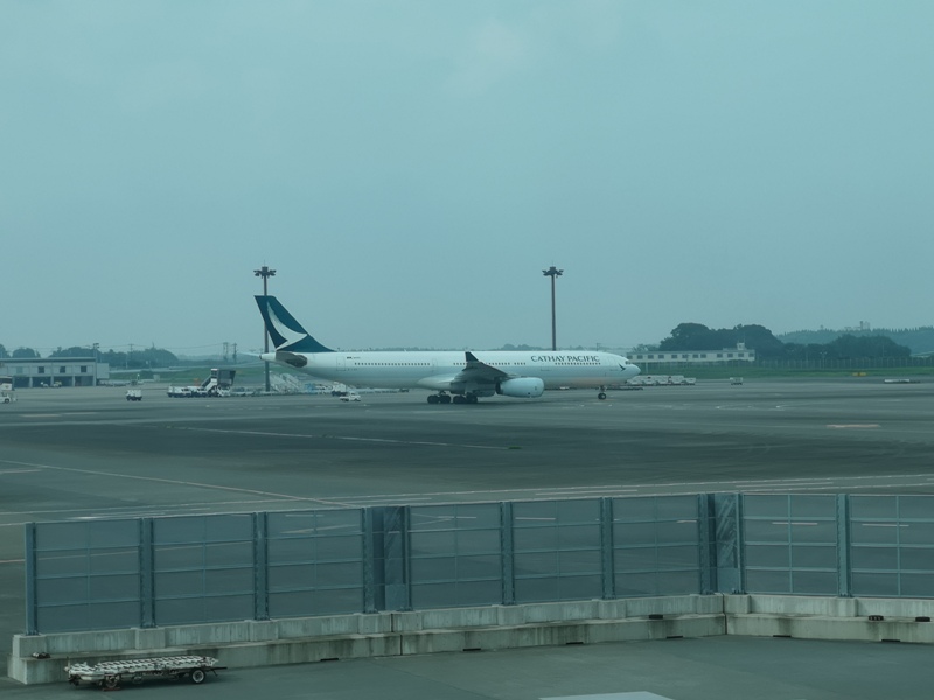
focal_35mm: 98
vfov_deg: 15.1
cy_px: 350
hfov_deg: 20.0
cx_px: 467
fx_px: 2644
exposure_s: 1/869
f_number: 2.4
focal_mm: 7.48
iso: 50
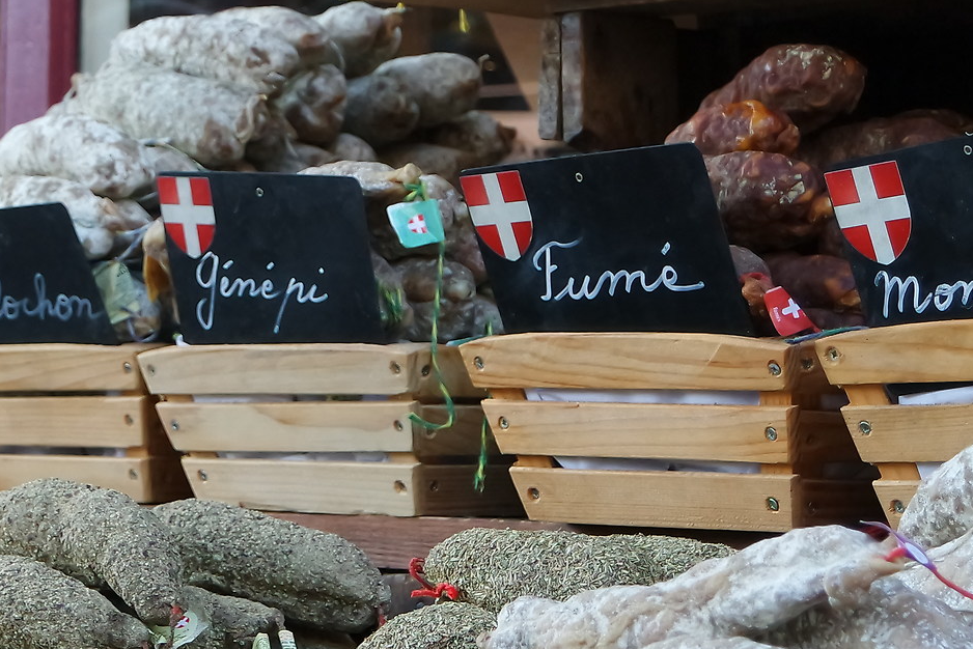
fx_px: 3596
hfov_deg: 15.3
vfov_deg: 10.3
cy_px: 493
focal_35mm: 133
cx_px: 180
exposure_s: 1/250
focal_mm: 34
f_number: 5
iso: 1600
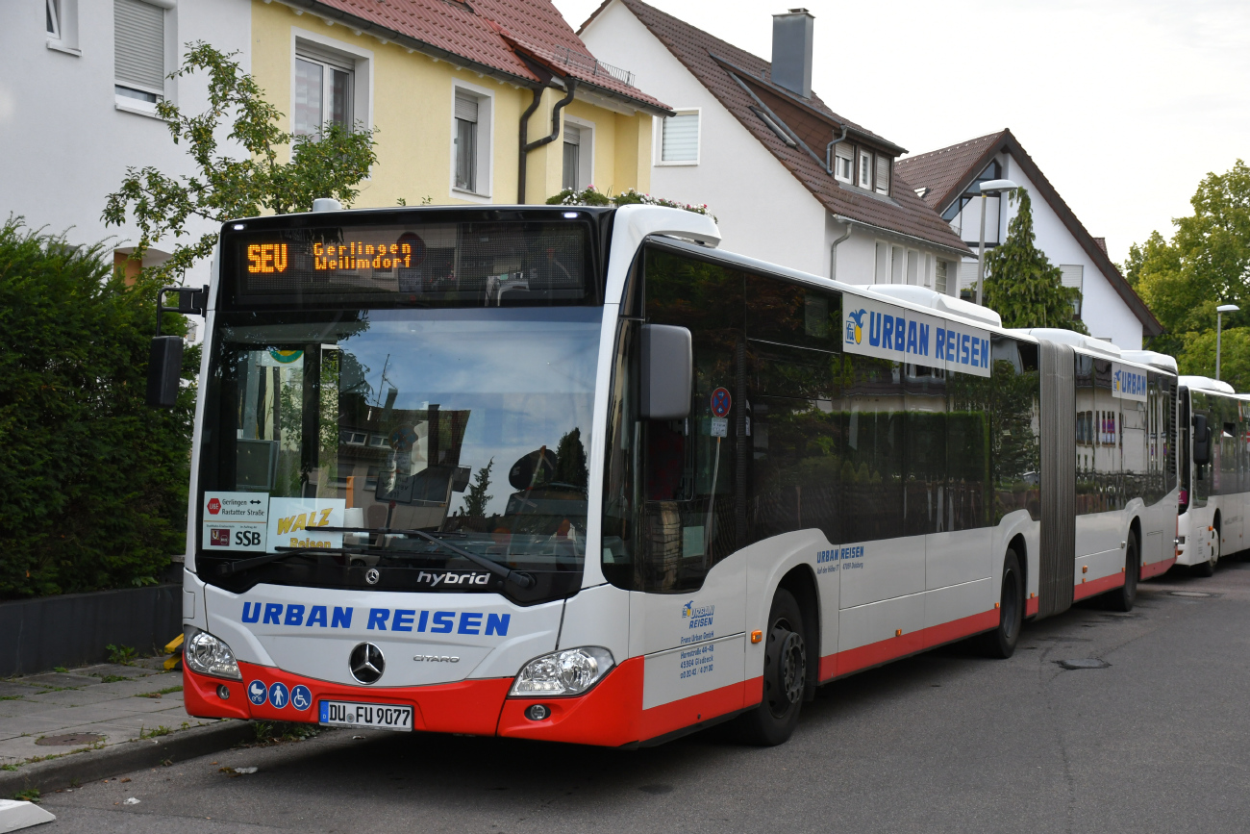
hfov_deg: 35.0
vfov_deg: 23.8
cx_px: 625
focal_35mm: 57
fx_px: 1979
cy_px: 417
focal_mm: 38
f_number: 4.2
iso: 640
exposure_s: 1/1000
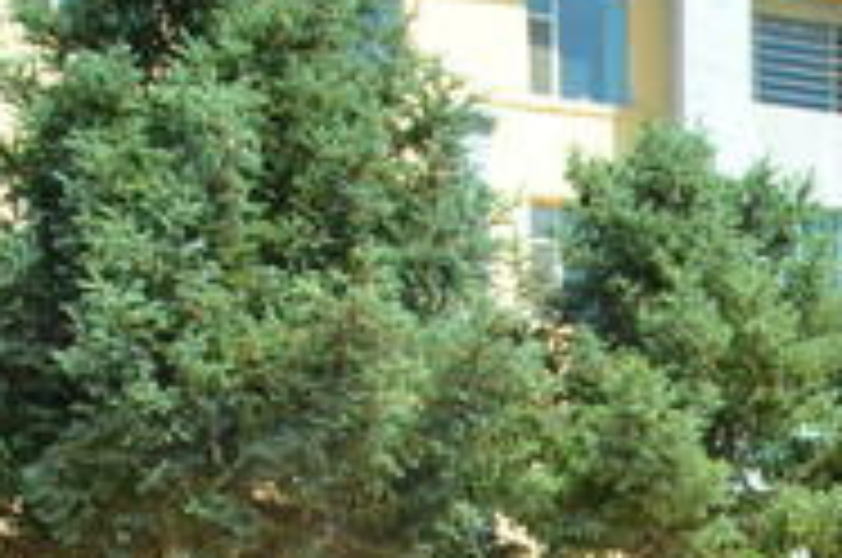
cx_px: 1445
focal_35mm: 98
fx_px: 2288
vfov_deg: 12.7
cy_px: 986
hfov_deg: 17.5
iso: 2200
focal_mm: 18
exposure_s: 1/1250
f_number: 18
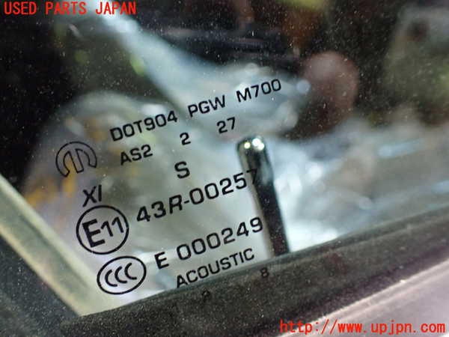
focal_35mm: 30
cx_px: 224
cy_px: 168
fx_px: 389
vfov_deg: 46.8
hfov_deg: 60.0
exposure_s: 1/30
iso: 800
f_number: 2.3
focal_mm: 5.4
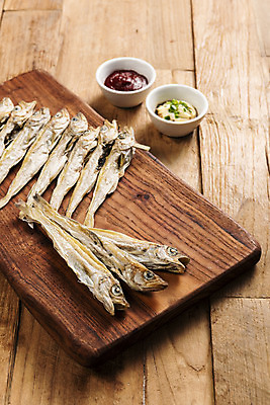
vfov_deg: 28.8
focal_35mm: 70
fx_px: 787
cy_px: 202
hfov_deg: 19.5
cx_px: 135
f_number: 10
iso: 100
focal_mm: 70
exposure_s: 1/125
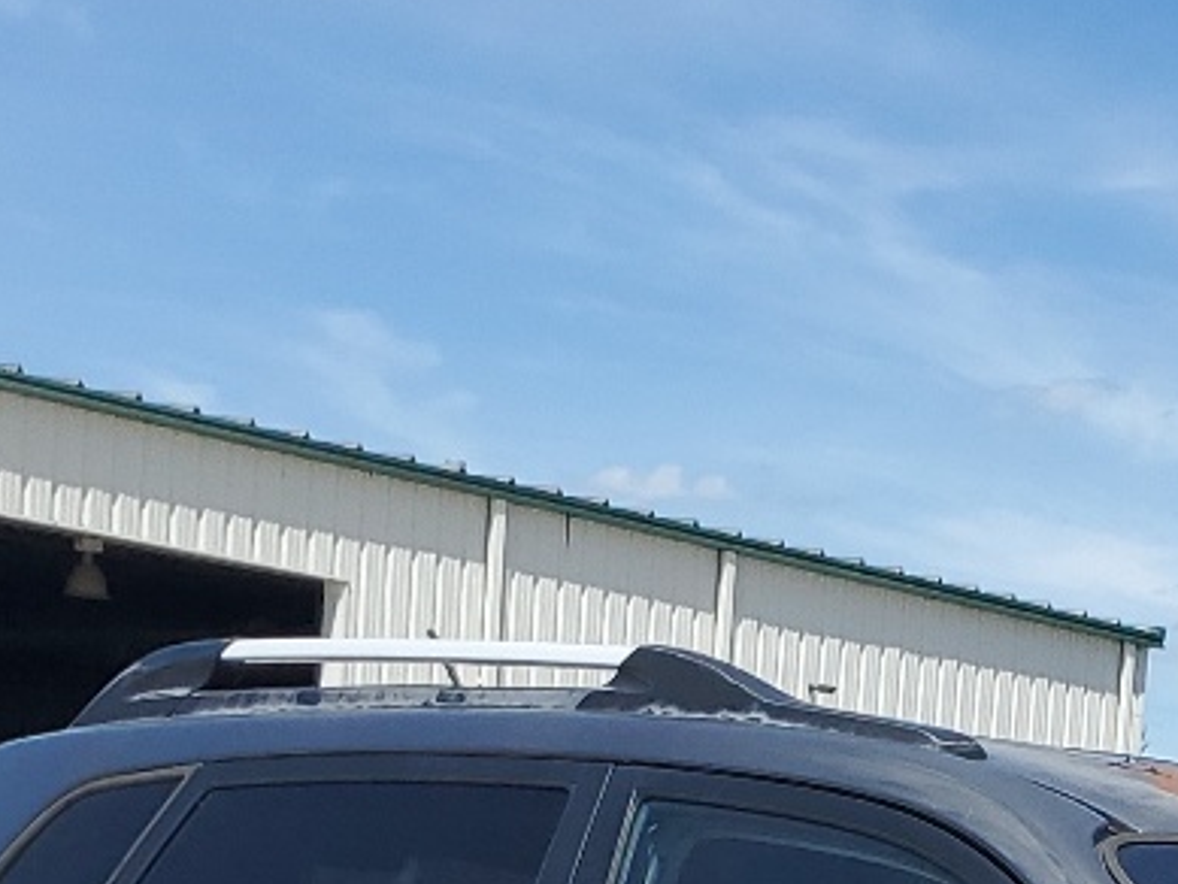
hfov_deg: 17.7
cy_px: 1747
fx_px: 3642
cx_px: 1338
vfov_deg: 12.3
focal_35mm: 107
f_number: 1.5
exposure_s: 1/3333
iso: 50
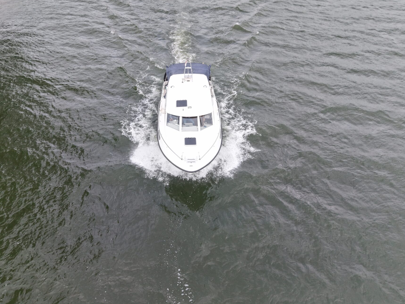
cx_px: 187
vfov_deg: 49.6
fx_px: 328
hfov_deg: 63.4
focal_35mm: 28
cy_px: 129
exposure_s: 1/180
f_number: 1.8
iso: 200
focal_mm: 8.67
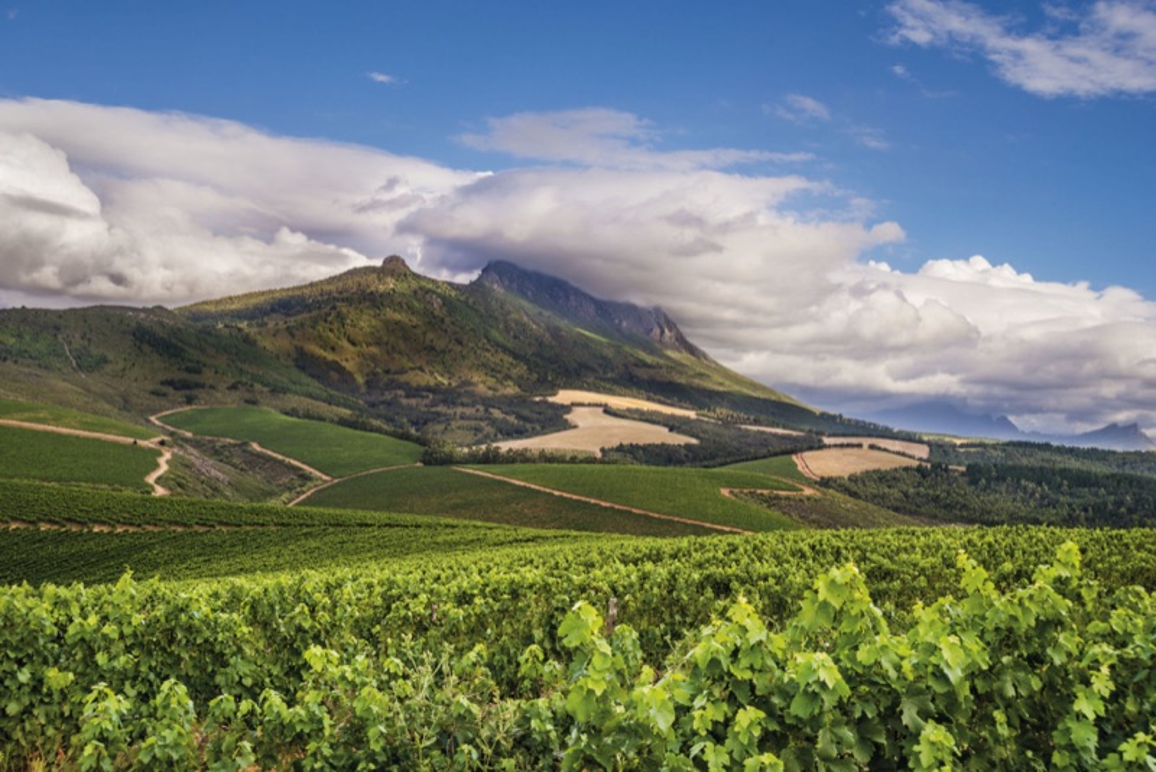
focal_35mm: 35
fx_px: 1124
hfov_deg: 54.4
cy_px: 386
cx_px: 578
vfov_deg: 37.9
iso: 200
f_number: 9
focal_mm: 35
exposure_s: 1/250
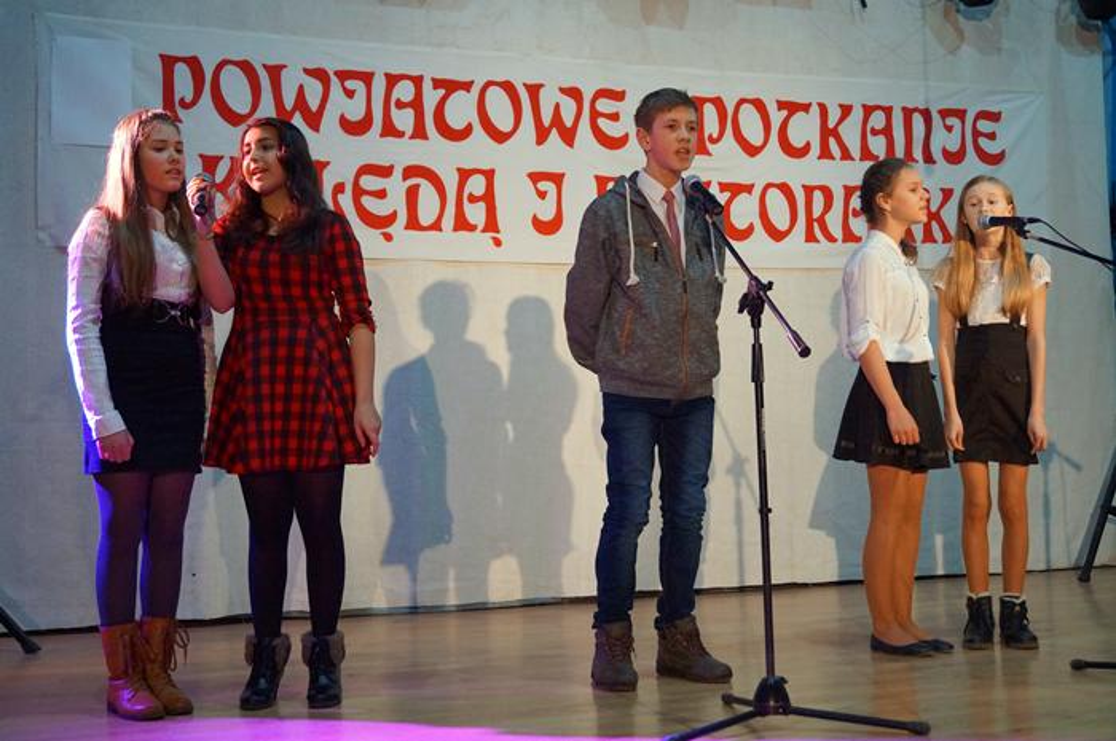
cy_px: 370
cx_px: 558
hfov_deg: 43.6
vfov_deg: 29.8
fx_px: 1393
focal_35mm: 45
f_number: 4.5
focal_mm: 30
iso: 2000
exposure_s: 1/160
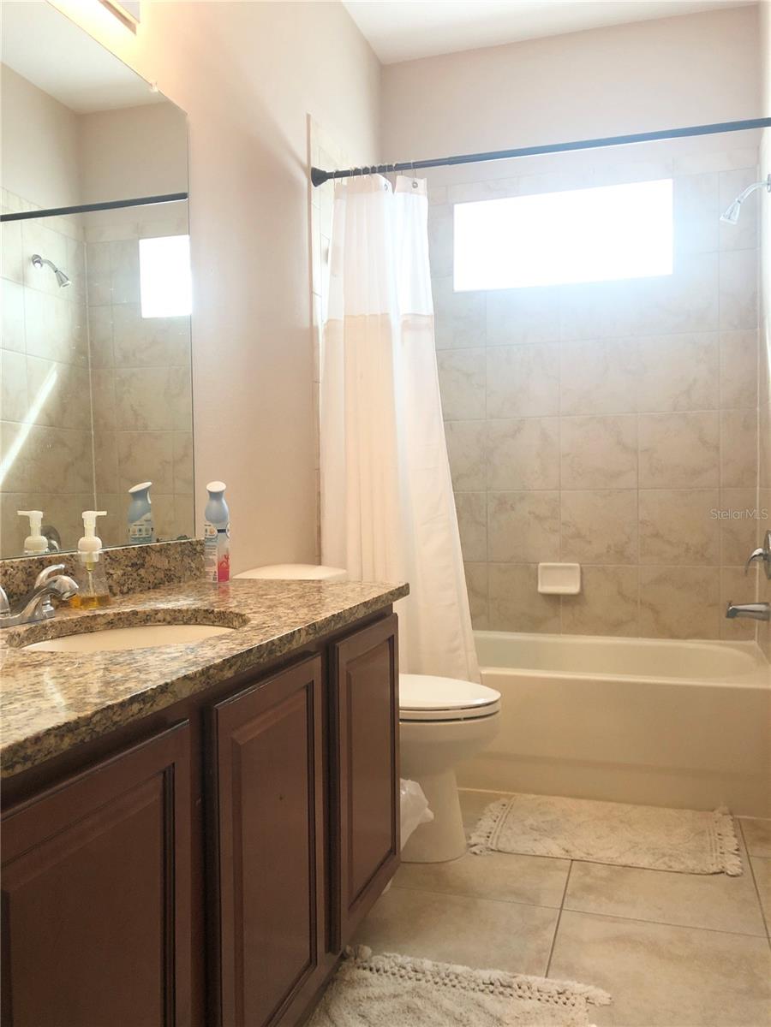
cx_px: 386
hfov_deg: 49.7
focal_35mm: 28
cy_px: 514
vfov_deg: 63.4
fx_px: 832
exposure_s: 1/30
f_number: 1.8
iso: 40
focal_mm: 4
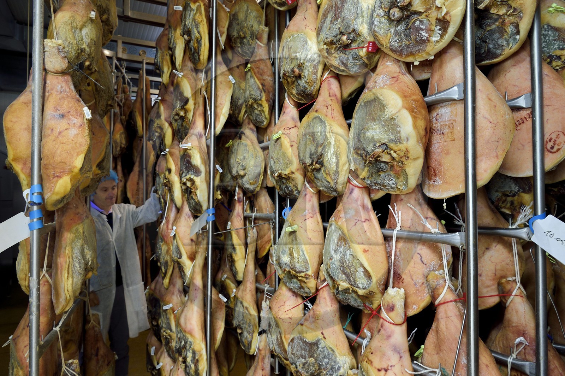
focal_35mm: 24
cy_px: 188
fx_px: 376
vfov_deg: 53.1
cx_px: 282
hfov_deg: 73.8
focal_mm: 24
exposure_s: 1/8
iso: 800
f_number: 7.1
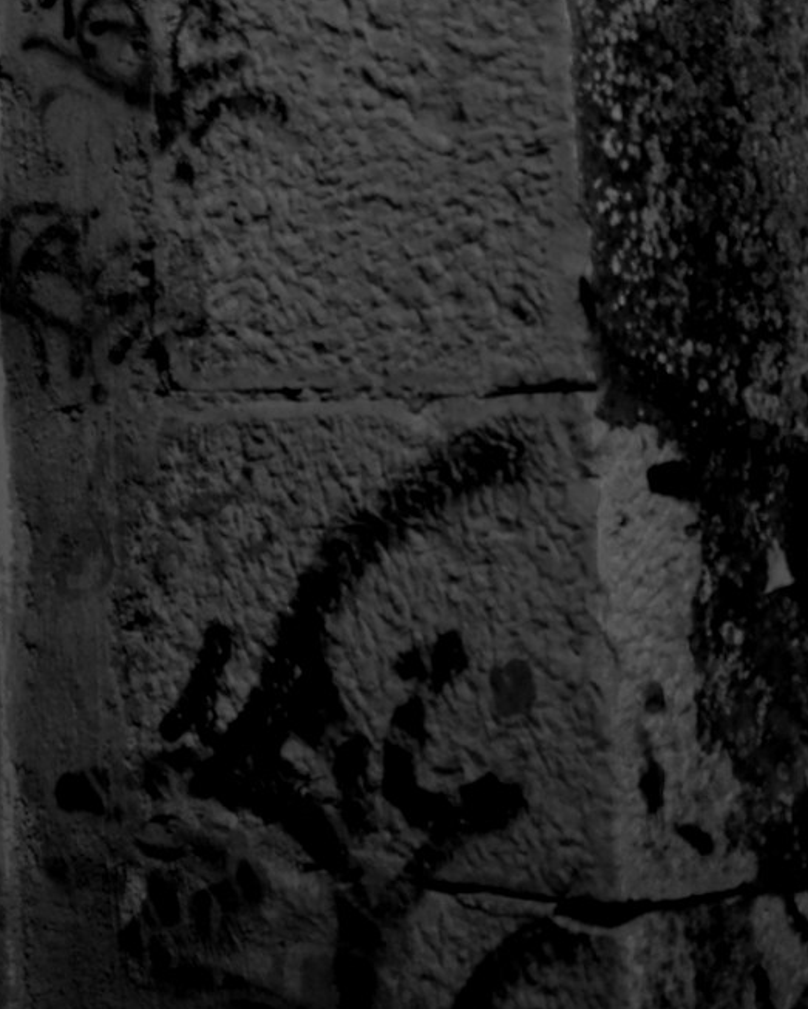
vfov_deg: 18.8
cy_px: 91
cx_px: -788
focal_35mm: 100
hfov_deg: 13.3
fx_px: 2987
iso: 200
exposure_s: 1
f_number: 3.8
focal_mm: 29
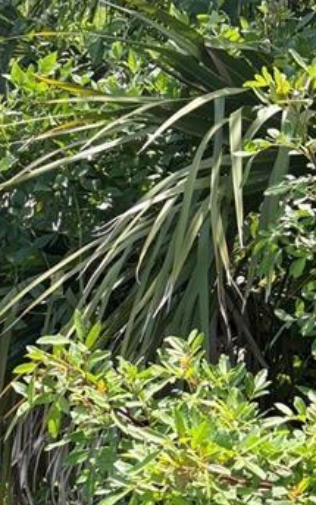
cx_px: -225
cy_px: 553
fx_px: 1323
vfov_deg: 20.6
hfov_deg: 12.6
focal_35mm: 96
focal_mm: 5.96
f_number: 1.6
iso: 64
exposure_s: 1/1239
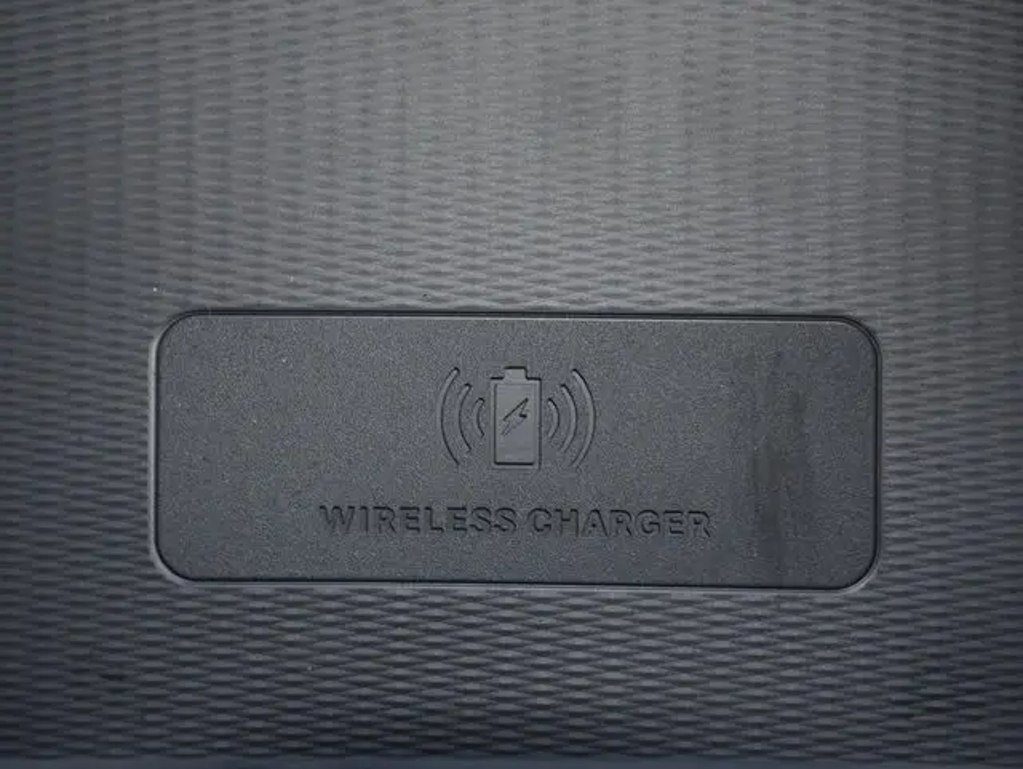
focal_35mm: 68
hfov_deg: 28.5
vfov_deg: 21.6
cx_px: 512
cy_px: 384
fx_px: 2011
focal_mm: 34
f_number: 5.4
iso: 800
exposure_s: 1/60
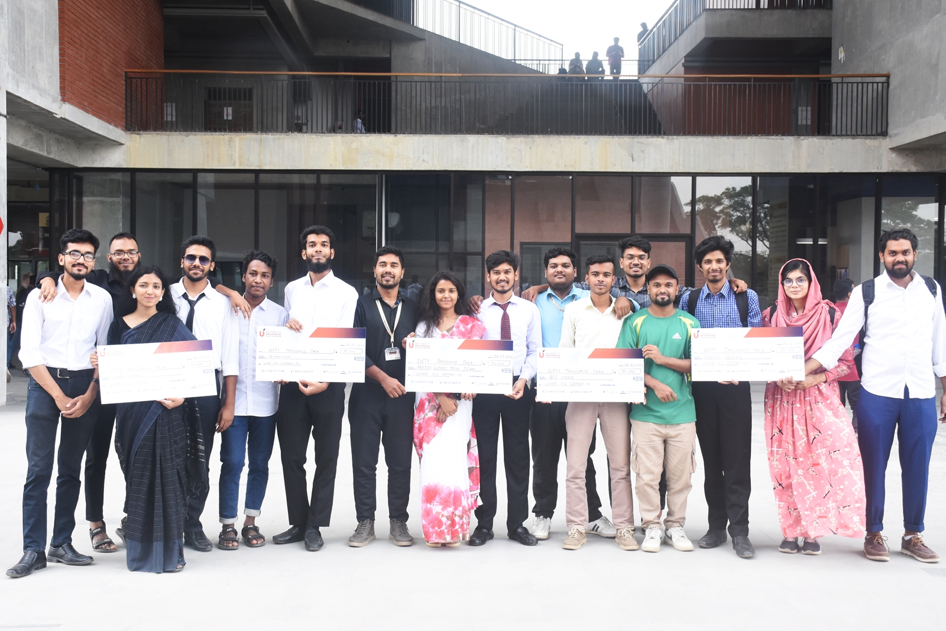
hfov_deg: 43.6
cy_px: 316
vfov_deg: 29.9
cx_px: 473
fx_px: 1183
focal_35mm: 45
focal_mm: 30
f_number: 5.6
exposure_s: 1/320
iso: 1000
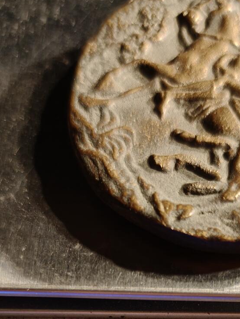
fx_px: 518
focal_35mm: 56
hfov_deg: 25.9
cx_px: 161
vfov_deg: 31.6
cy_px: 323
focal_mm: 6.06
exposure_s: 1/200
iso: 250
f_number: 1.6
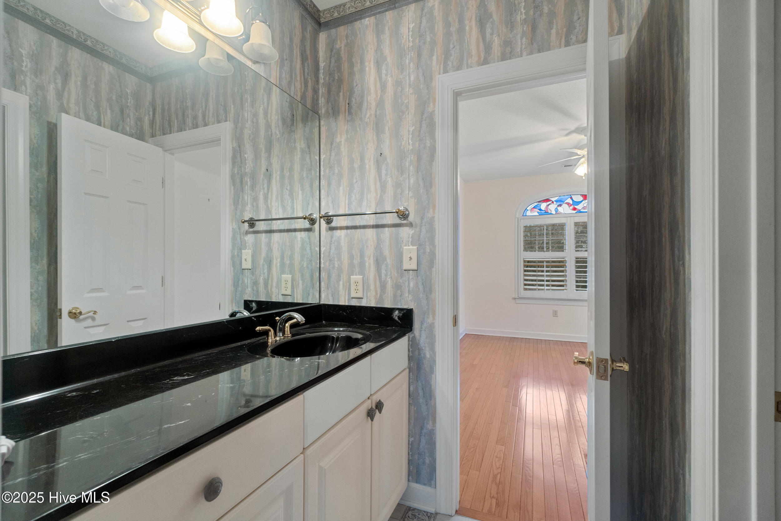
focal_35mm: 15
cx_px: 390
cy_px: 260
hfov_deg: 100.4
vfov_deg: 77.3
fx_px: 325
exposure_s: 1/1.67
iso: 400
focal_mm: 10
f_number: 8
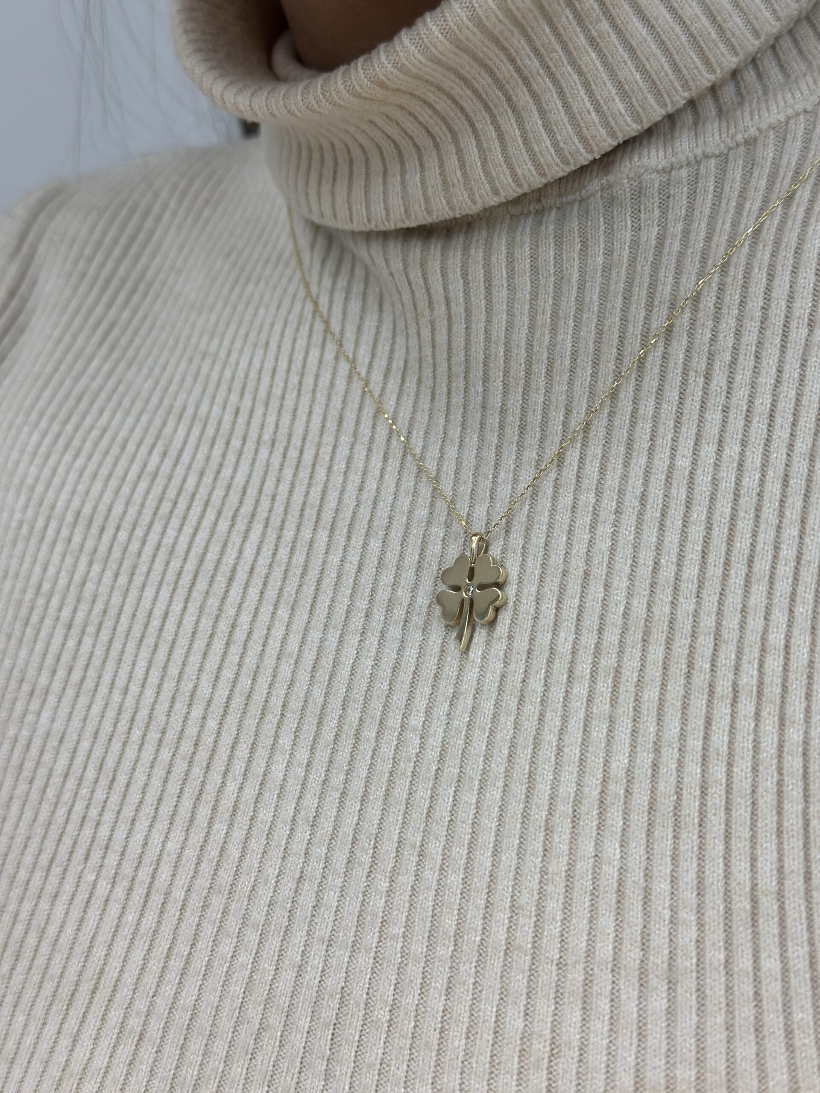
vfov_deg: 39.7
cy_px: 546
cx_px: 410
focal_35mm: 48
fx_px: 1516
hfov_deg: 30.3
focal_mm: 6.86
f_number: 1.78
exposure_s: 1/604
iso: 80
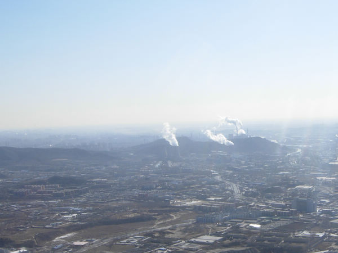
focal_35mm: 60
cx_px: 268
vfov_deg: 24.4
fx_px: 586
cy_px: 143
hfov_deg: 31.4
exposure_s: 1/443
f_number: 6.8
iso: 50
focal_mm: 7.5
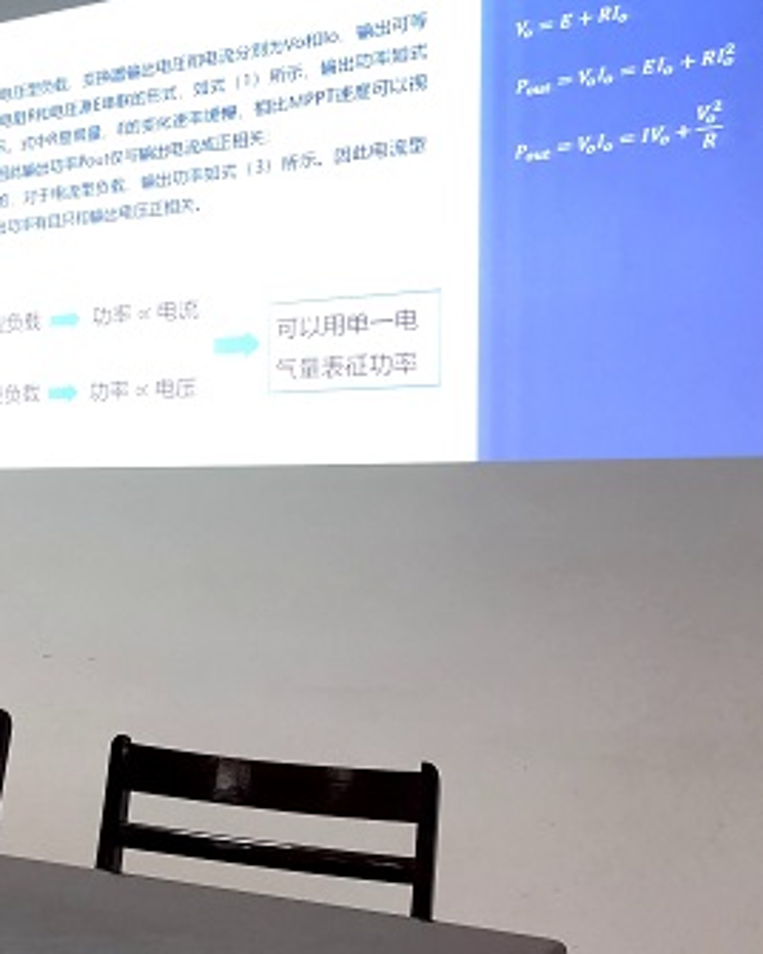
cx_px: -26
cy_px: 456
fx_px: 1383
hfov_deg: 28.6
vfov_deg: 38.0
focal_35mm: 49
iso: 40
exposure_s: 1/25
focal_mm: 3.99
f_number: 1.8
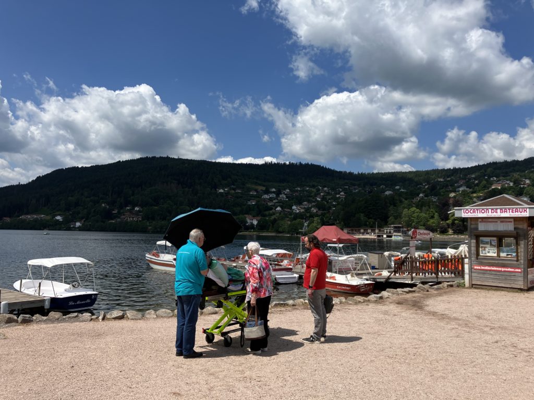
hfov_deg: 63.4
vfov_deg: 49.7
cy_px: 200
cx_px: 267
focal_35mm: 28
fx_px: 432
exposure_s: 1/2703
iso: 32
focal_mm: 3.99
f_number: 1.8
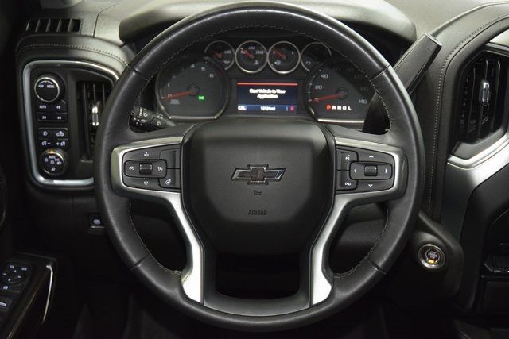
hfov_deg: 38.9
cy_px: 170
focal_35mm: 51
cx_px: 254
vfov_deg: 26.5
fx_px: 721
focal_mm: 34
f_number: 4
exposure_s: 1/20
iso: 2200
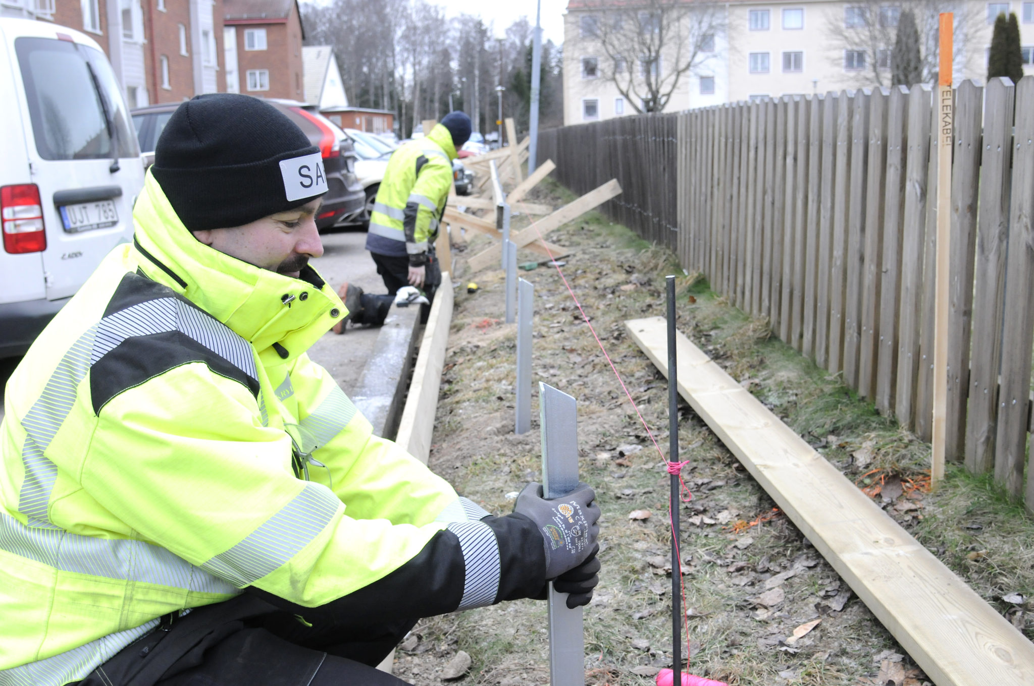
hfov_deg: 53.2
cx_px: 517
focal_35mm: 36
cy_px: 343
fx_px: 1033
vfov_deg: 36.8
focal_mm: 24
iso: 1000
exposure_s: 1/320
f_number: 5.6
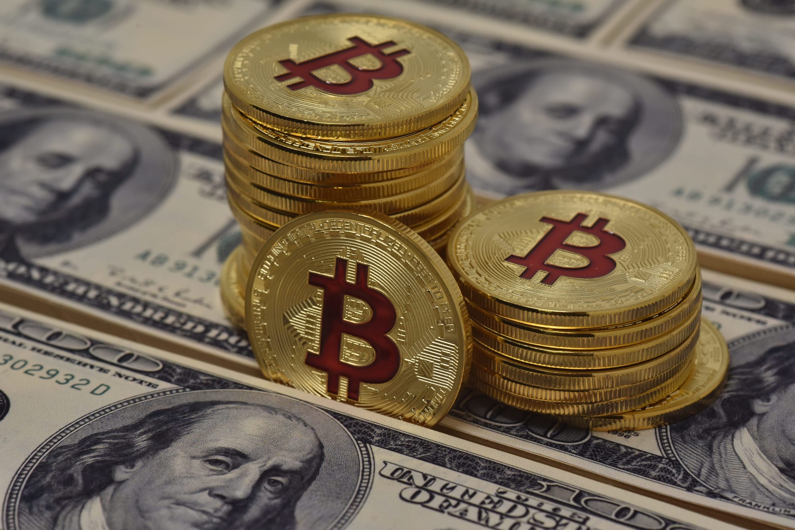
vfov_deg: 13.1
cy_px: 265
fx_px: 2320
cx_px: 398
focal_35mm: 105
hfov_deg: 19.4
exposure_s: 1/160
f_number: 13
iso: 800
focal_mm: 105
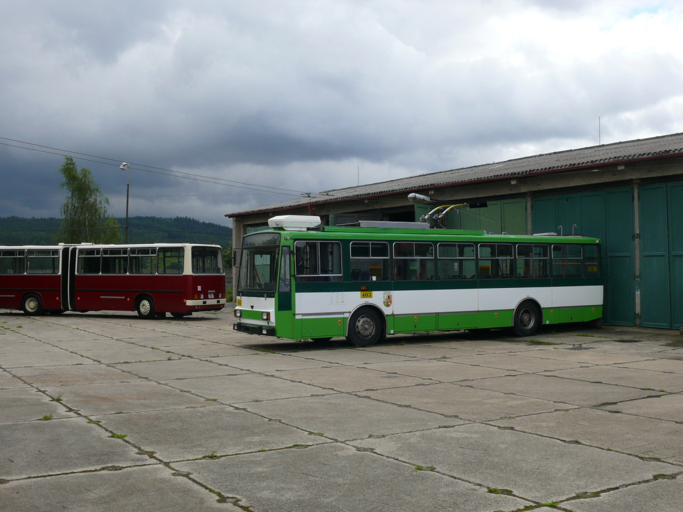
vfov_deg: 35.1
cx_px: 342
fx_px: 809
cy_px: 256
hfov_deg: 45.8
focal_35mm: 41
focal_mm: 8.2
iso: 100
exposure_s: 1/320
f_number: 5.6
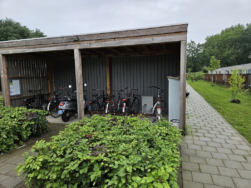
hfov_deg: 73.9
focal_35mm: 23
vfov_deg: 58.9
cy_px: 94
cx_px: 126
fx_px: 167
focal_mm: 5.4
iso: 32
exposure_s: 1/300
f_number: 1.8
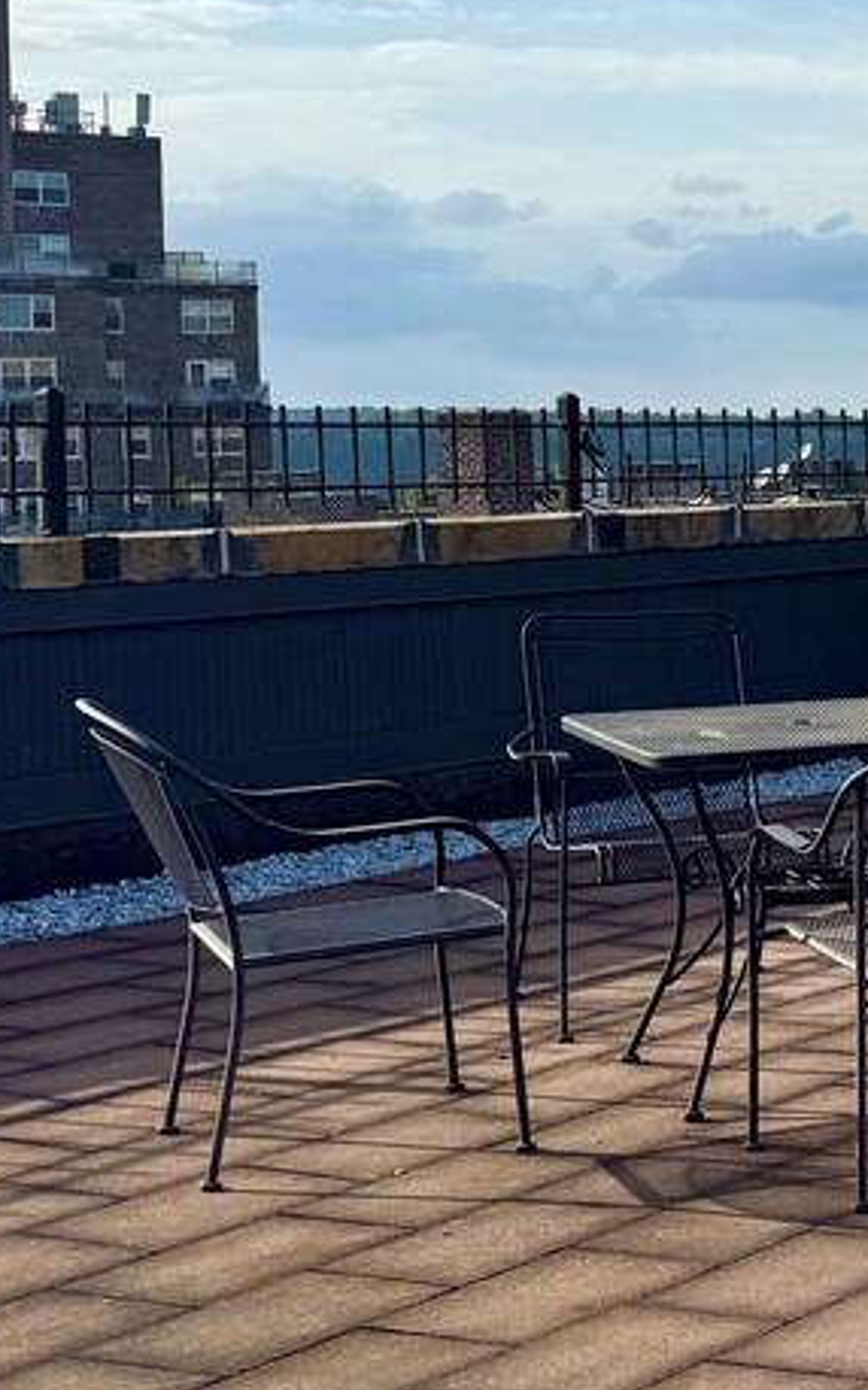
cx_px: 1980
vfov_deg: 27.7
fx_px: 2803
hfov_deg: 13.6
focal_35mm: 74
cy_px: 452
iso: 80
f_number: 1.78
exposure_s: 1/5714
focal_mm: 6.76
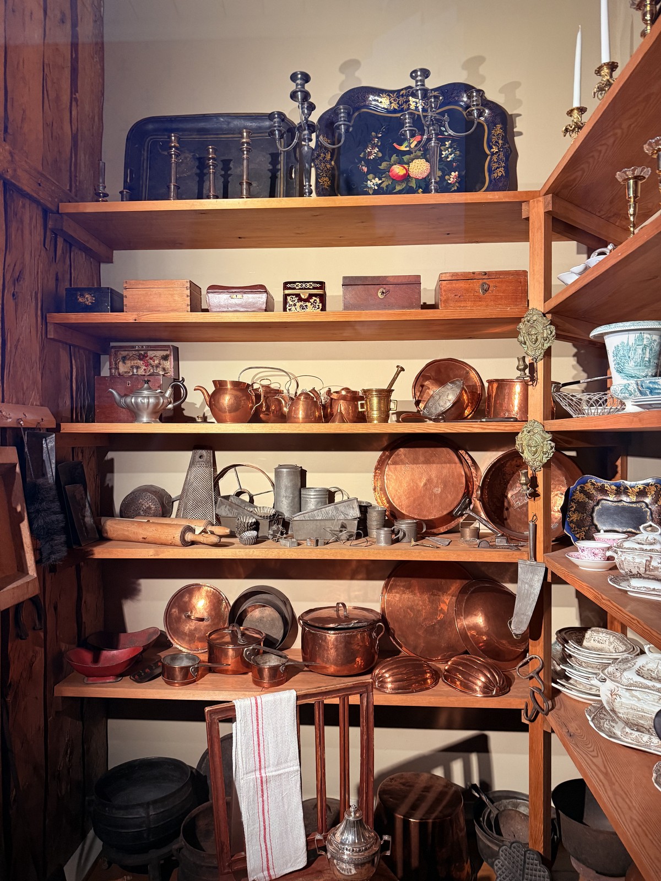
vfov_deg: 71.6
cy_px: 440
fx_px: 611
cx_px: 330
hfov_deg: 56.8
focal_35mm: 24
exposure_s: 1/48
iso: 320
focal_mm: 6.76
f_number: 1.78
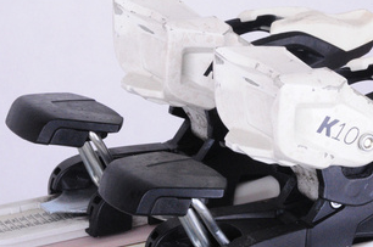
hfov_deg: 8.9
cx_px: 249
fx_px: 2397
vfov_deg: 5.9
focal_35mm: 232
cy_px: 156
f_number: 20
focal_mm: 105
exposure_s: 1/200
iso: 3200
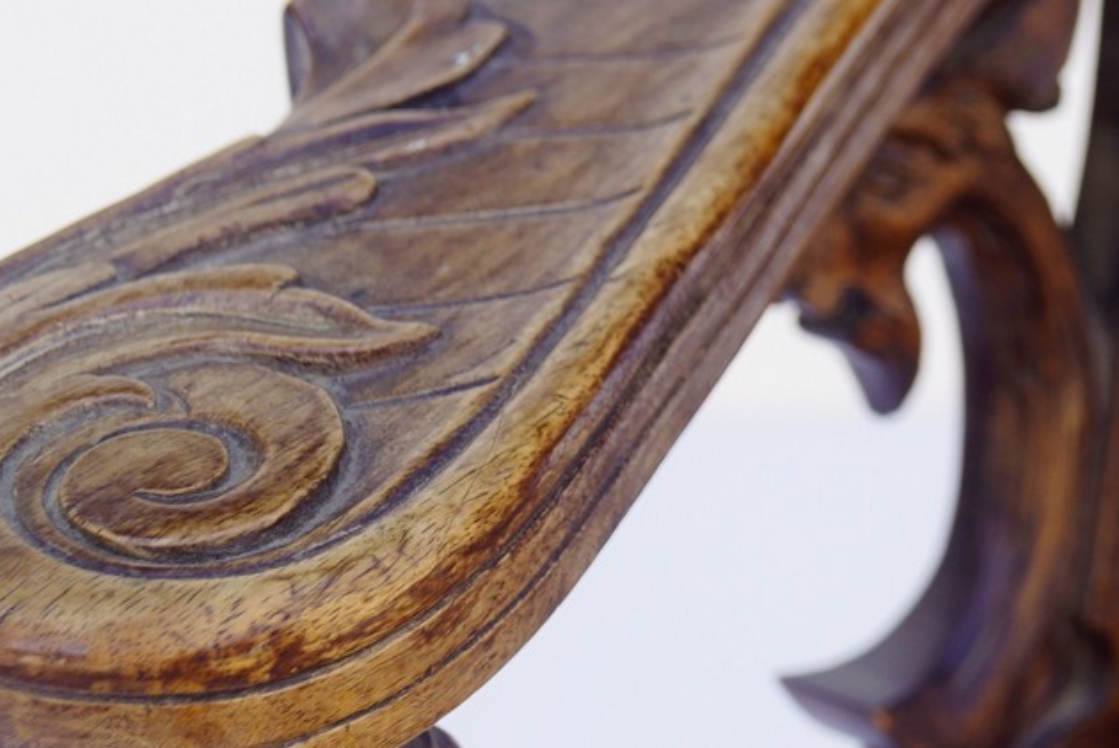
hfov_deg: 15.1
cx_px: 1101
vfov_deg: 10.3
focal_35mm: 133
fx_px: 4145
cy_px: 252
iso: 100
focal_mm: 35
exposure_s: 1/80
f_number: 5.6
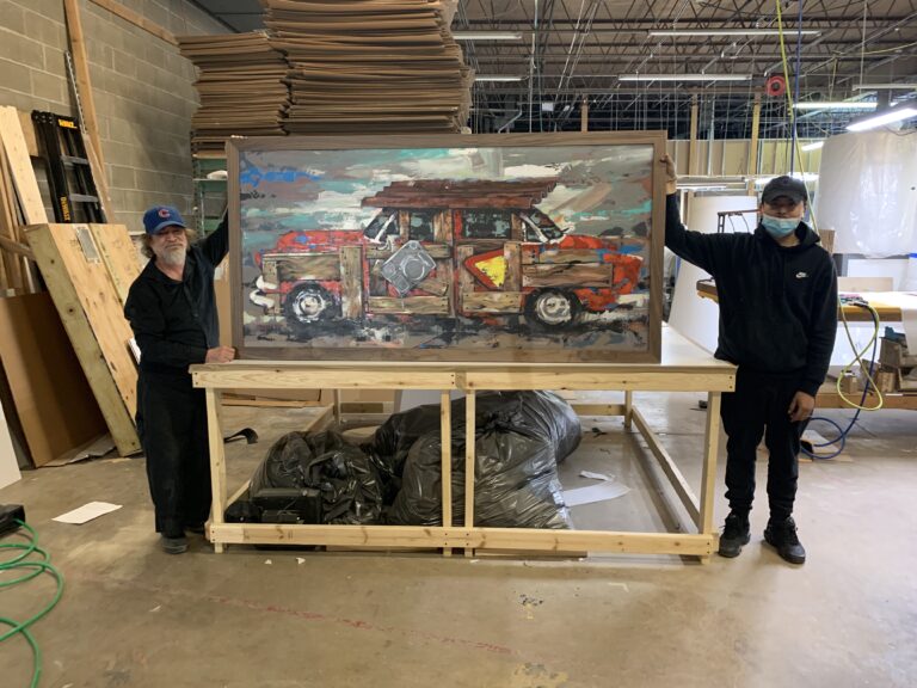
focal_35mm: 26
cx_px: 458
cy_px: 344
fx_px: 689
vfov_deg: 53.1
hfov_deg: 67.3
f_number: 1.8
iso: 320
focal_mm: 4.25
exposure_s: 1/40
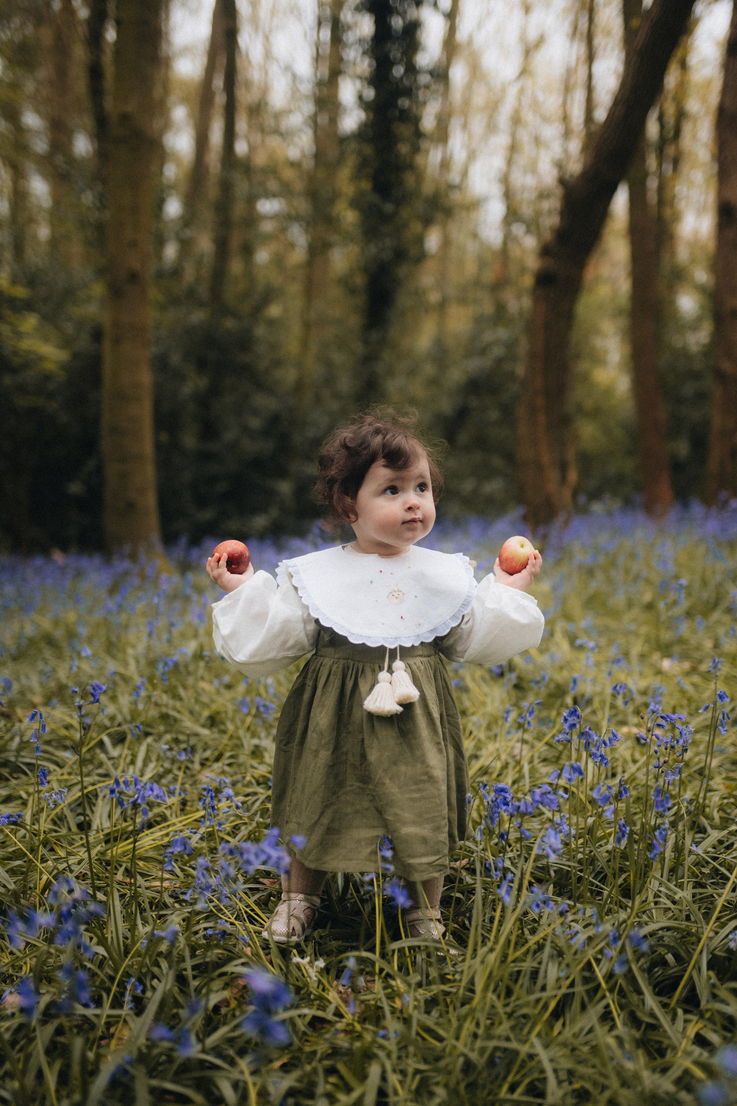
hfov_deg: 37.9
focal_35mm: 35
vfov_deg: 54.4
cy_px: 553
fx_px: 1075
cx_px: 368
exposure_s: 1/1250
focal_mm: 35
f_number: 1.8
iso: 640
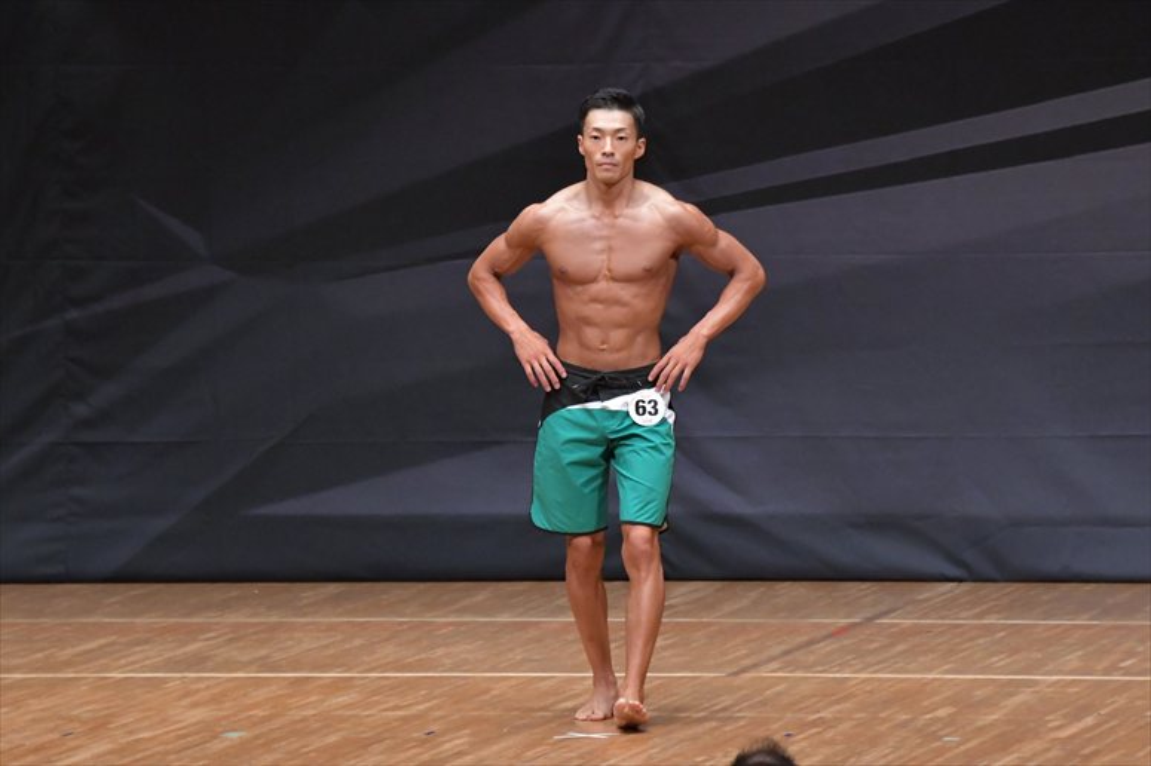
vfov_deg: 4.8
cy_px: 383
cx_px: 576
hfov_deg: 7.2
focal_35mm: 285
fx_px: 9108
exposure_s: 1/400
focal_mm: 190
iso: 6400
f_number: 5.6
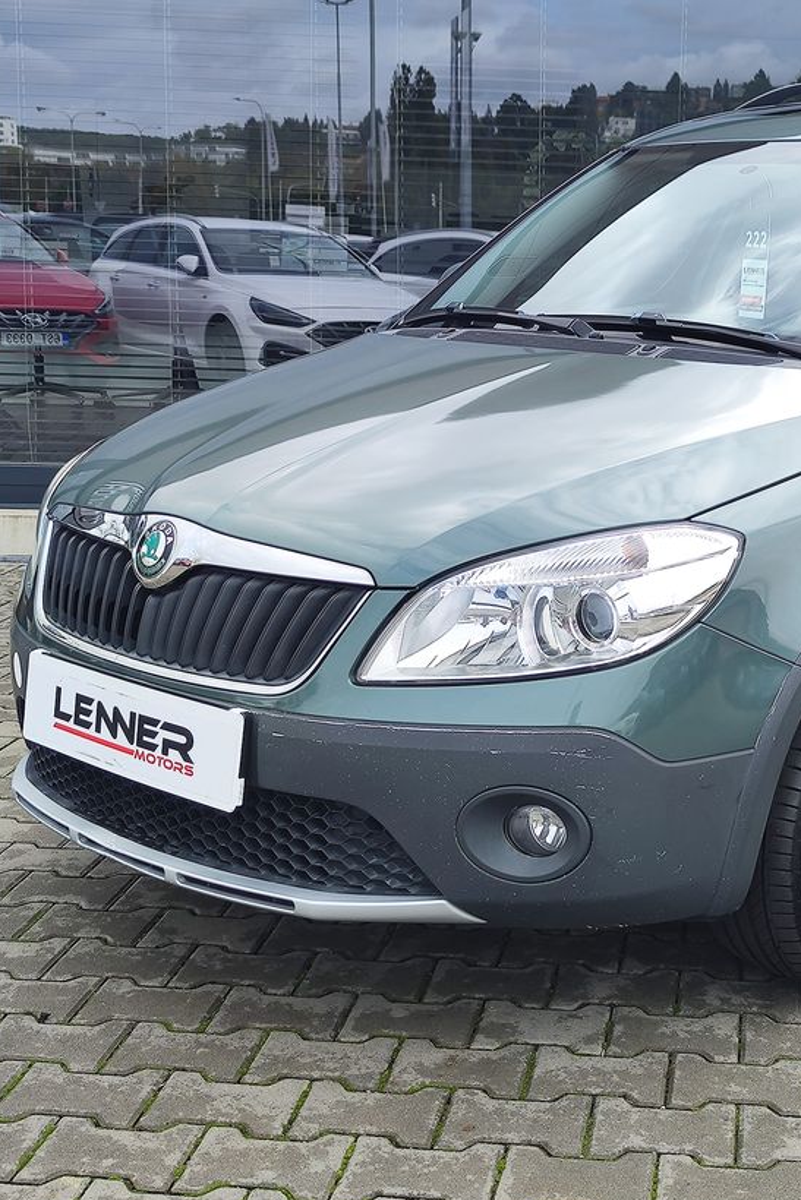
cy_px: 587
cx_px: 701
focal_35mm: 35
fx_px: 1168
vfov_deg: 54.4
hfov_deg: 35.9
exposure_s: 1/324
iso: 50
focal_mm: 7.01
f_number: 1.69
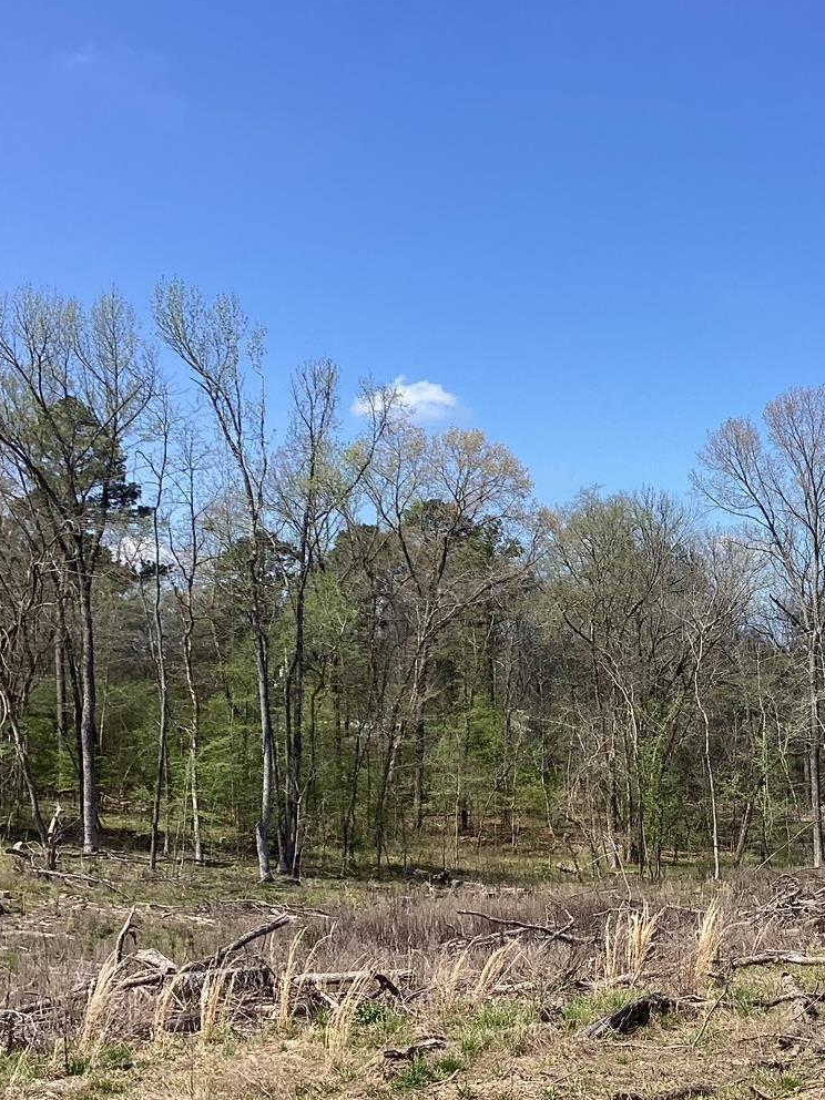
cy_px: 635
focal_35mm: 51
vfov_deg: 37.4
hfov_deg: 27.8
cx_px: 695
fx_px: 1621
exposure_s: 1/1148
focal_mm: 3.3
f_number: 2.4
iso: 25
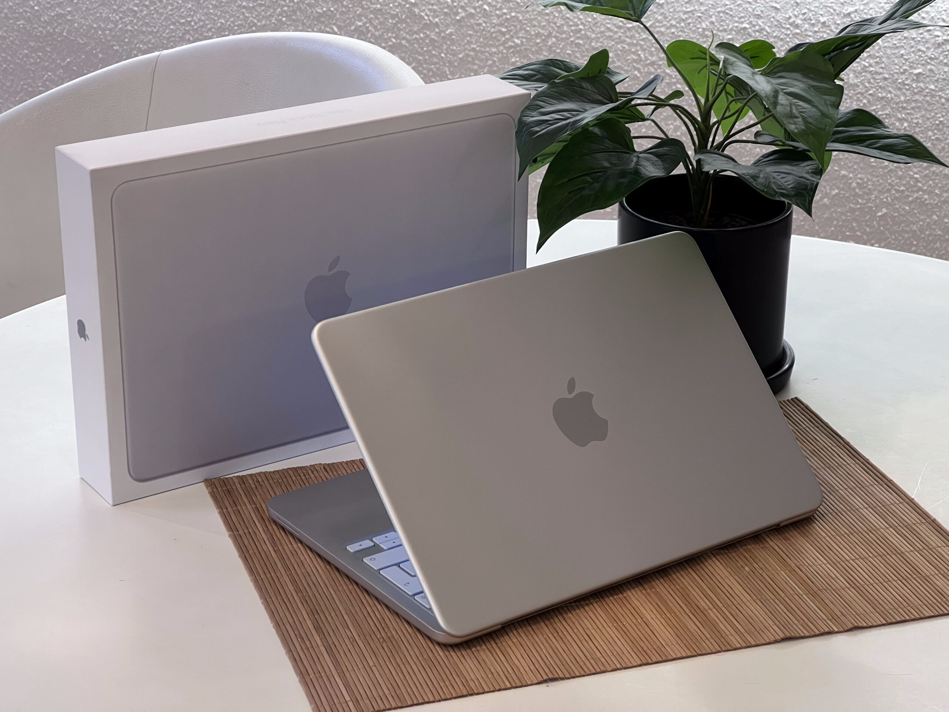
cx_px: 474
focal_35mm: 77
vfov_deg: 19.1
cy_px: 356
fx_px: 2111
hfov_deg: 25.3
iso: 200
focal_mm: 9
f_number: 2.8
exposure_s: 1/65
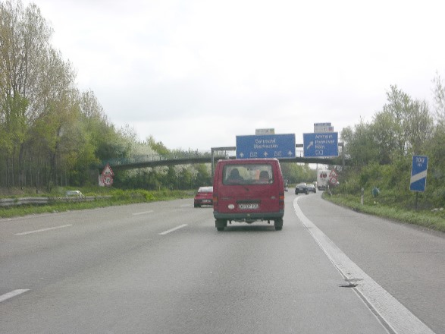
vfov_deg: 21.0
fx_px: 900
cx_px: 222
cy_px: 167
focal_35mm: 70
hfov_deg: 27.8
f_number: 5.9
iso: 50
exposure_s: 1/126
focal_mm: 17.8
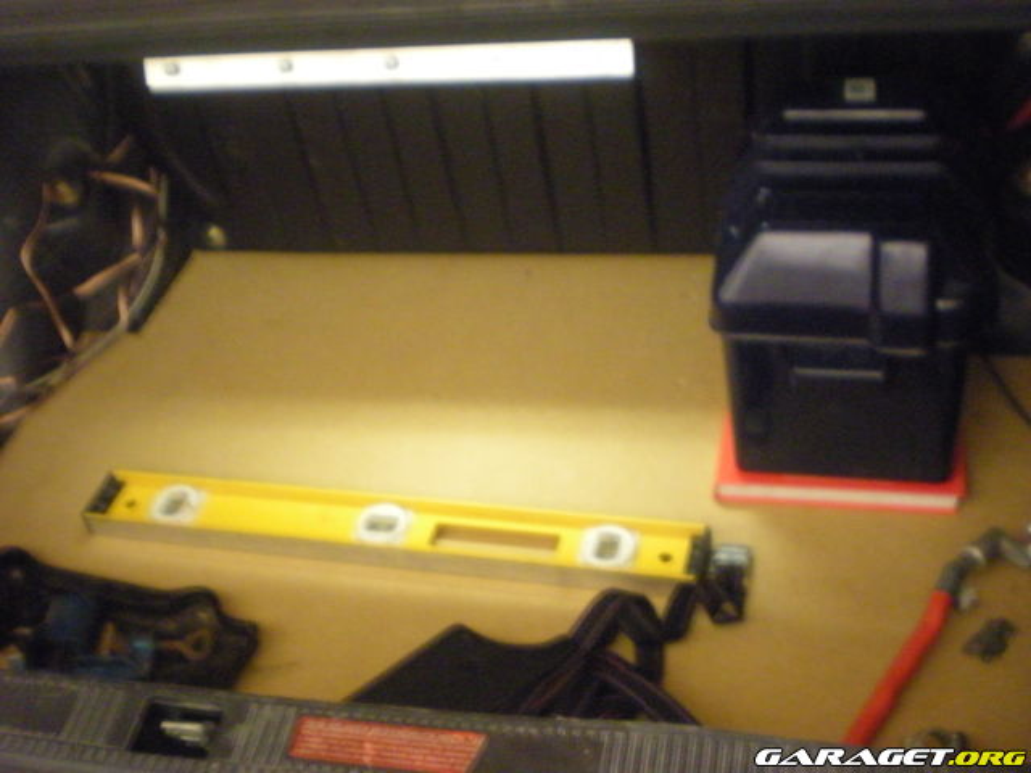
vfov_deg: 32.9
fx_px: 1310
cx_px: 516
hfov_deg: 42.9
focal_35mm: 44
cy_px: 386
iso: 800
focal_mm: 7.4
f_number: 3.5
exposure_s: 1/4
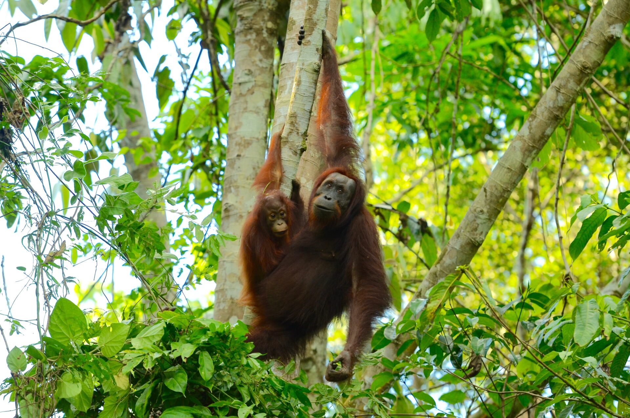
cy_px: 209
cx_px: 315
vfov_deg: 5.5
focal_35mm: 248
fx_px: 4323
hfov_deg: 8.3
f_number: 4.5
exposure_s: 1/400
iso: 640
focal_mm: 165
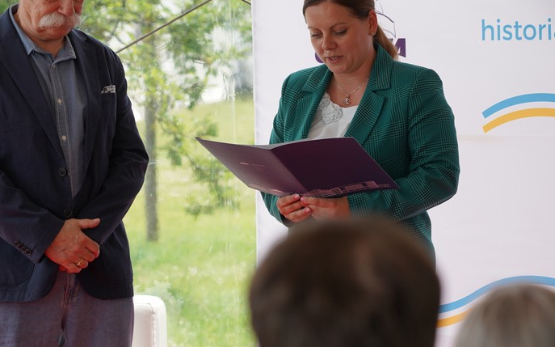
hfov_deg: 11.2
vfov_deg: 7.0
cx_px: 323
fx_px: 2828
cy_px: 149
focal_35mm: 187
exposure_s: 1/320
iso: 200
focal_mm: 105
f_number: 4.5
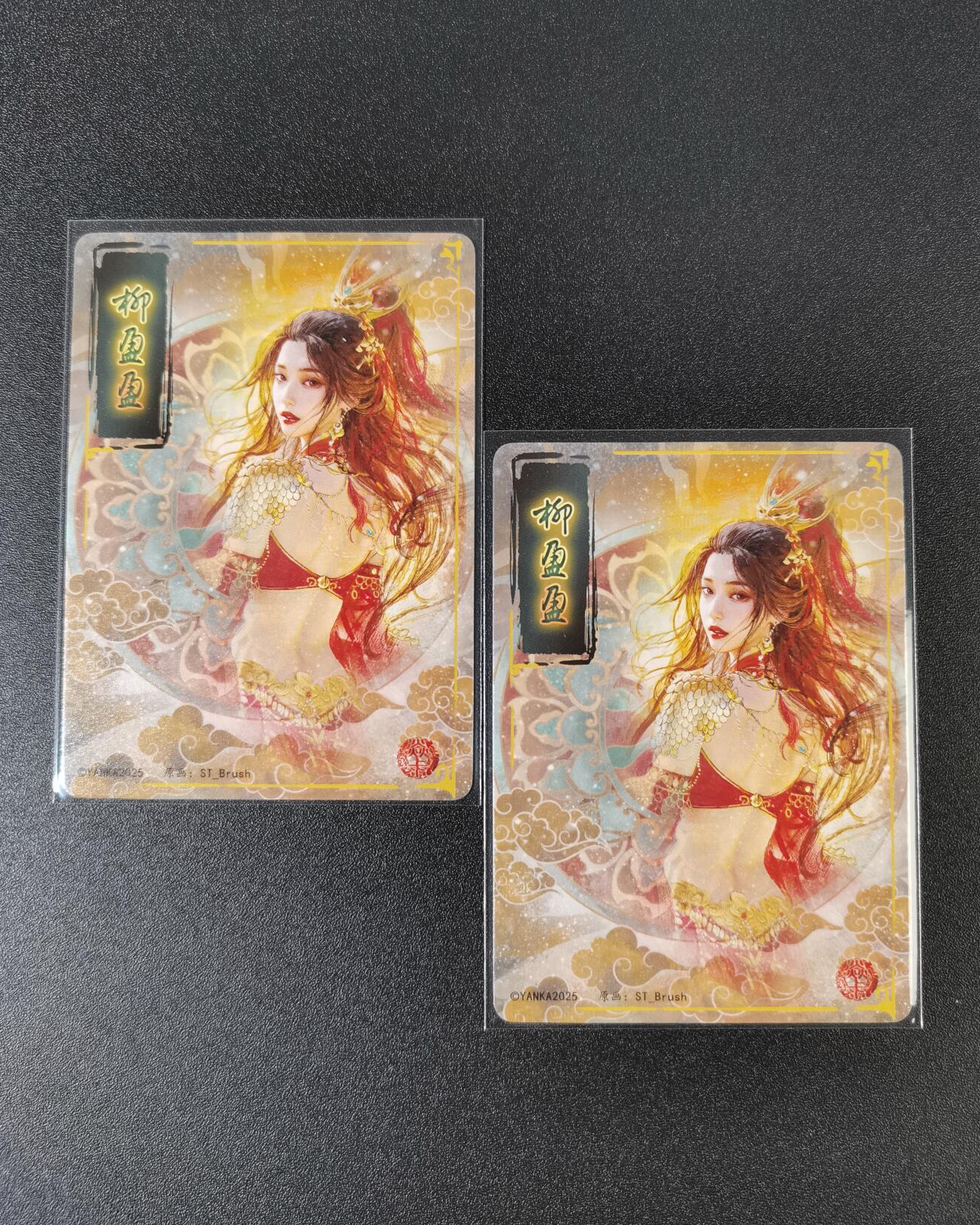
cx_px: 490
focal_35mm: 28
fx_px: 1015
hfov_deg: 51.5
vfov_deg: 62.2
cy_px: 590
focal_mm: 5.58
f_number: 1.8
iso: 64
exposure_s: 1/100
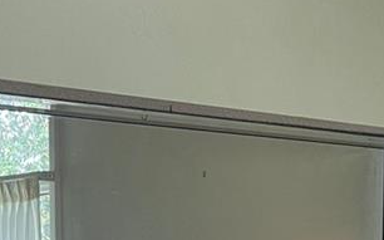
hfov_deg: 19.5
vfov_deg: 11.5
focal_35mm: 104
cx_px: 14
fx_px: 1088
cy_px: 459
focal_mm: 5.1
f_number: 1.6
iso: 125
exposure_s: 1/60
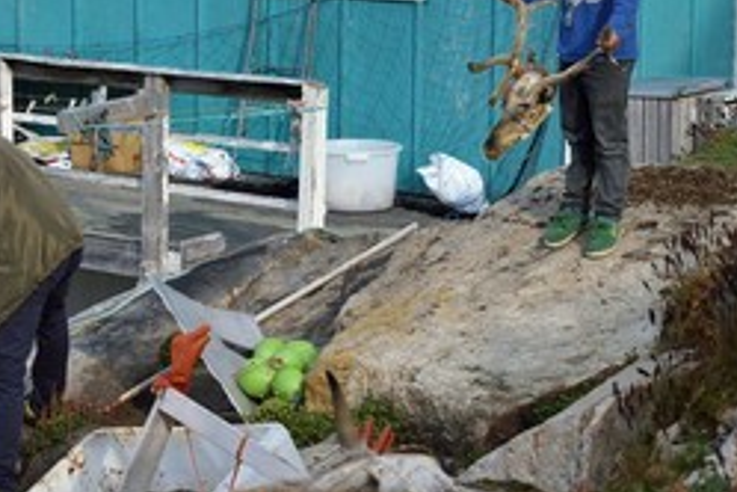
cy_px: 202
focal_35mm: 118
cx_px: 184
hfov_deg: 17.3
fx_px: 2416
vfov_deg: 11.6
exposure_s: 1/320
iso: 200
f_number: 9
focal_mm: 70
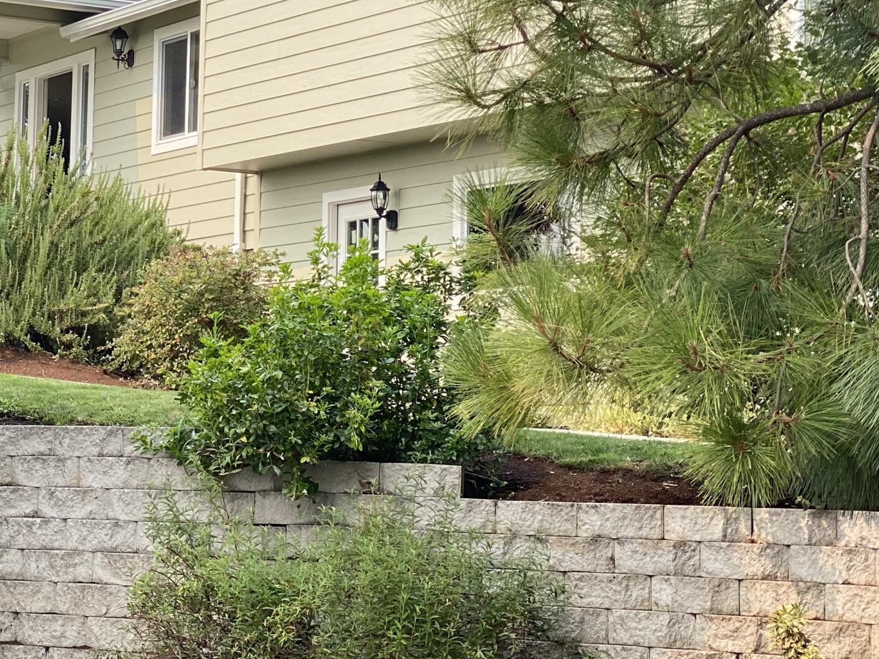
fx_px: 2794
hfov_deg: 17.7
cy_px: 166
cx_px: 138
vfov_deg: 13.4
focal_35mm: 110
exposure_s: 1/436
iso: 20
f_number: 2
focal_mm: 6
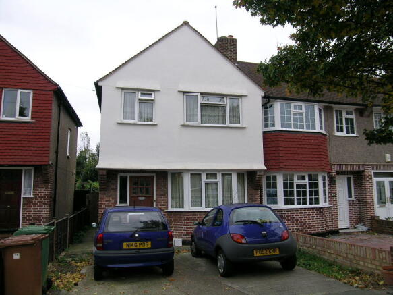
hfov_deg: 63.5
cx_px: 196
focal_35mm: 28
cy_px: 148
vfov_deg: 49.7
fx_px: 318
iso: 50
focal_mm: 5.8
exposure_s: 1/80.8
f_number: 3.5
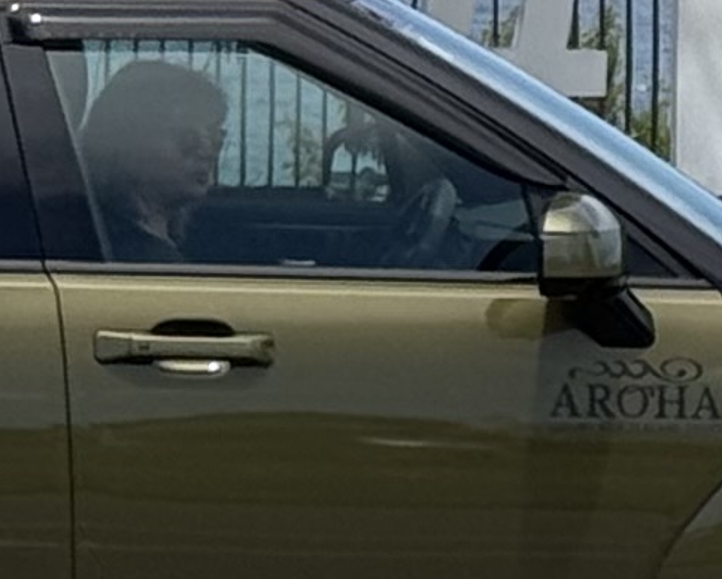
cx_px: 1377
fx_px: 8340
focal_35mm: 390
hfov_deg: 4.9
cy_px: -233
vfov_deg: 4.0
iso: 80
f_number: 1.78
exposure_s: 1/7143
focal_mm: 6.76
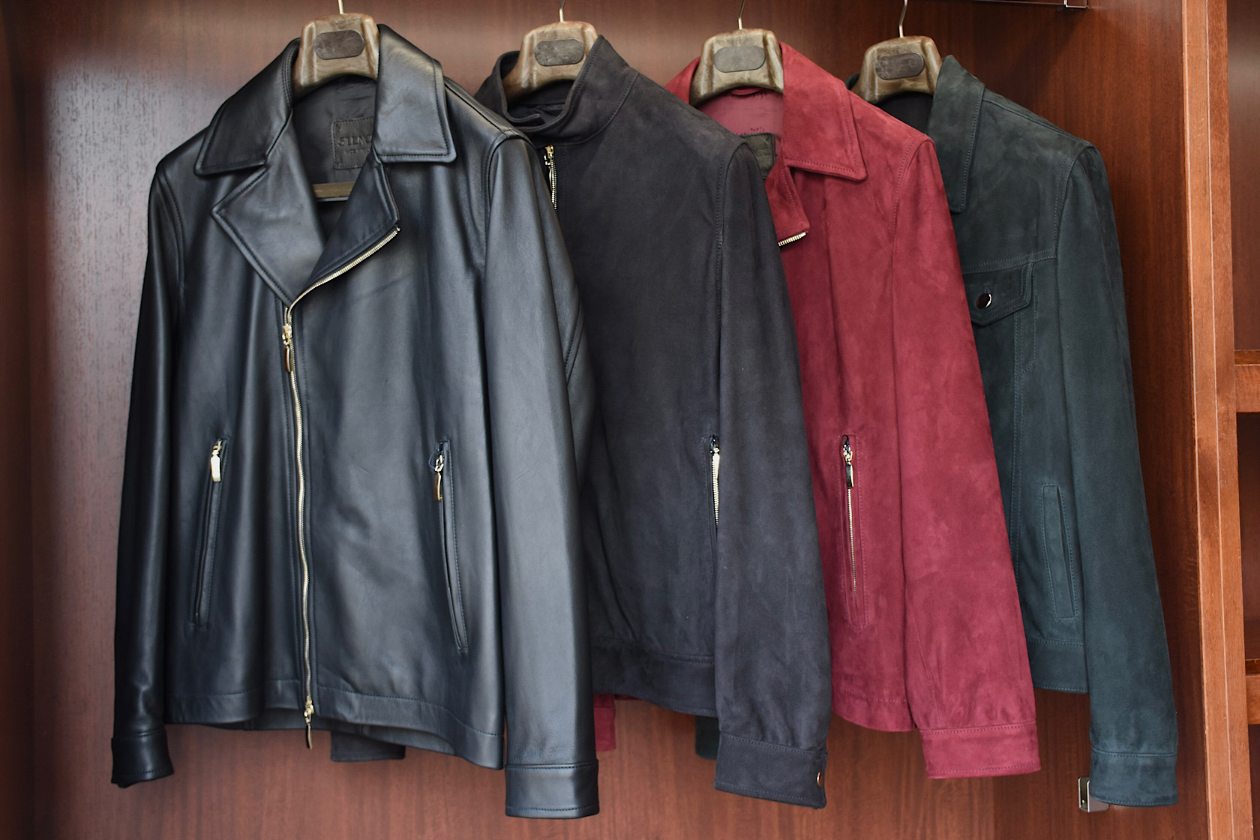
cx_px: 630
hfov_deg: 49.6
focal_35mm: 39
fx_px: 1365
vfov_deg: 34.2
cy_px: 420
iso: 500
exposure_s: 1/100
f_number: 4
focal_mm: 26
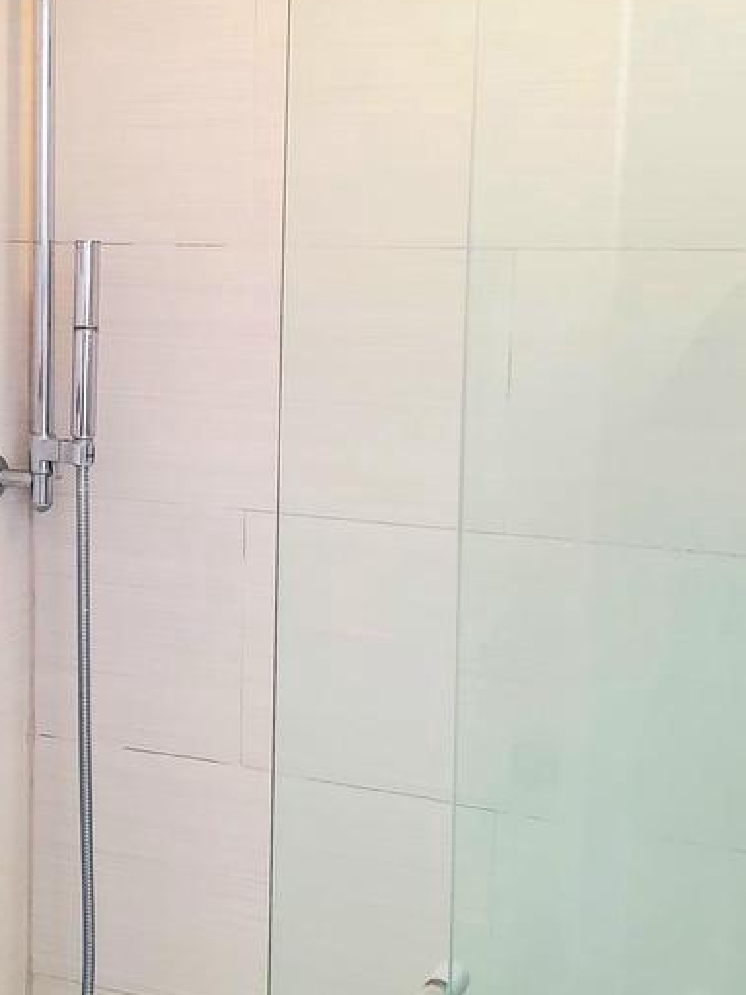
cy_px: 463
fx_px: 1581
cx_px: 247
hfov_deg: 26.4
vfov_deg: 34.9
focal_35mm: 55
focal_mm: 4.3
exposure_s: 1/60.2
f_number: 2.4
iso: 200
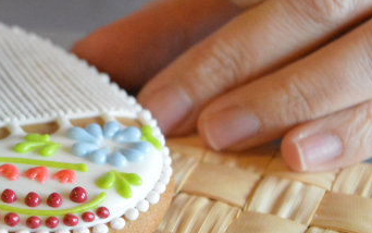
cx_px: 28
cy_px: 96
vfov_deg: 8.2
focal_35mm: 161
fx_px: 1633
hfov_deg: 12.9
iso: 4500
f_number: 5.6
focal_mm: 55
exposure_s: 1/100
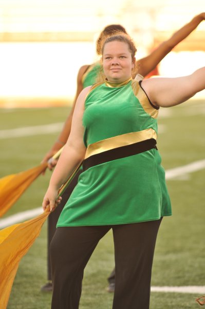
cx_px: 102
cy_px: 154
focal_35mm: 300
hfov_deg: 4.6
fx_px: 2567
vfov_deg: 6.9
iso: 200
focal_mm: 200
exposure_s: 1/400
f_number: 2.8
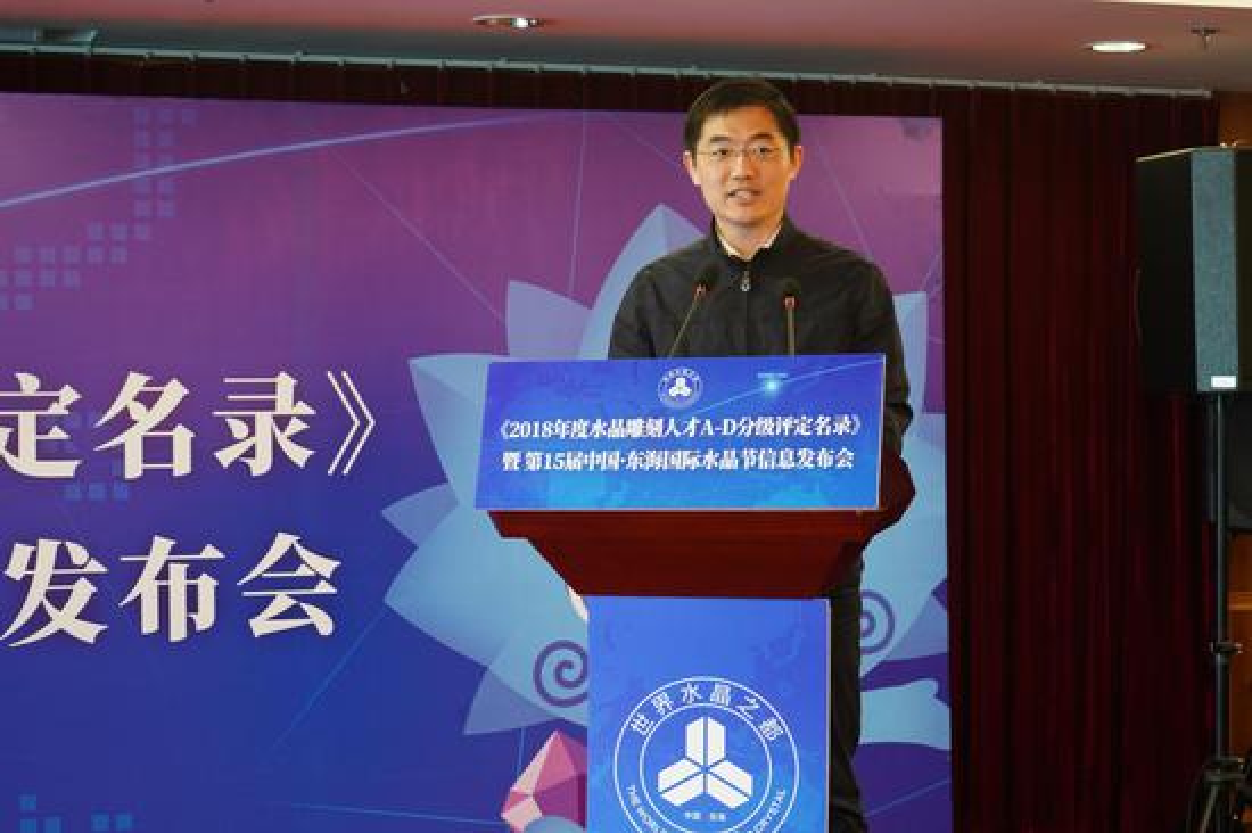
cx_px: 626
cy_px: 416
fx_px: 2433
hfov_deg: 28.9
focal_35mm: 70
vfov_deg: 19.4
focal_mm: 70
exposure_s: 1/80
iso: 2500
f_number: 5.6
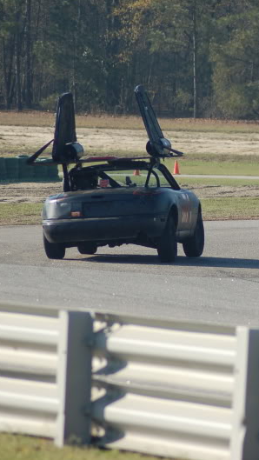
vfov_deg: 6.3
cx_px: 272
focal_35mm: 344
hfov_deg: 3.5
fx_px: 4193
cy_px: 230
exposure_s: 1/800
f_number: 4.5
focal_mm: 145
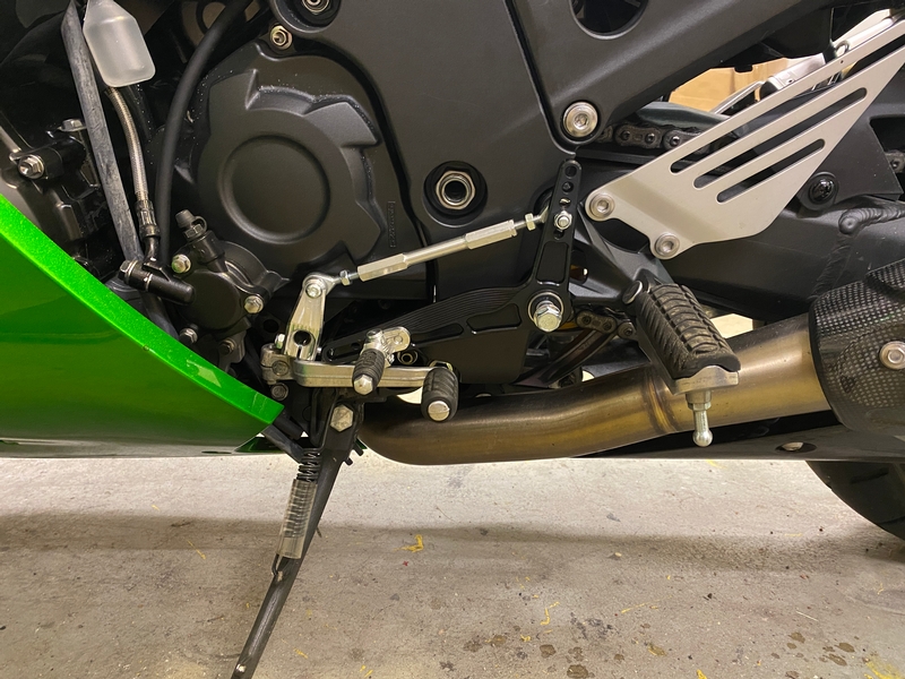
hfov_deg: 67.3
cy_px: 340
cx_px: 452
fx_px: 680
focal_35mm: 26
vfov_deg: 53.1
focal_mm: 4.25
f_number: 1.8
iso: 500
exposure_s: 1/25
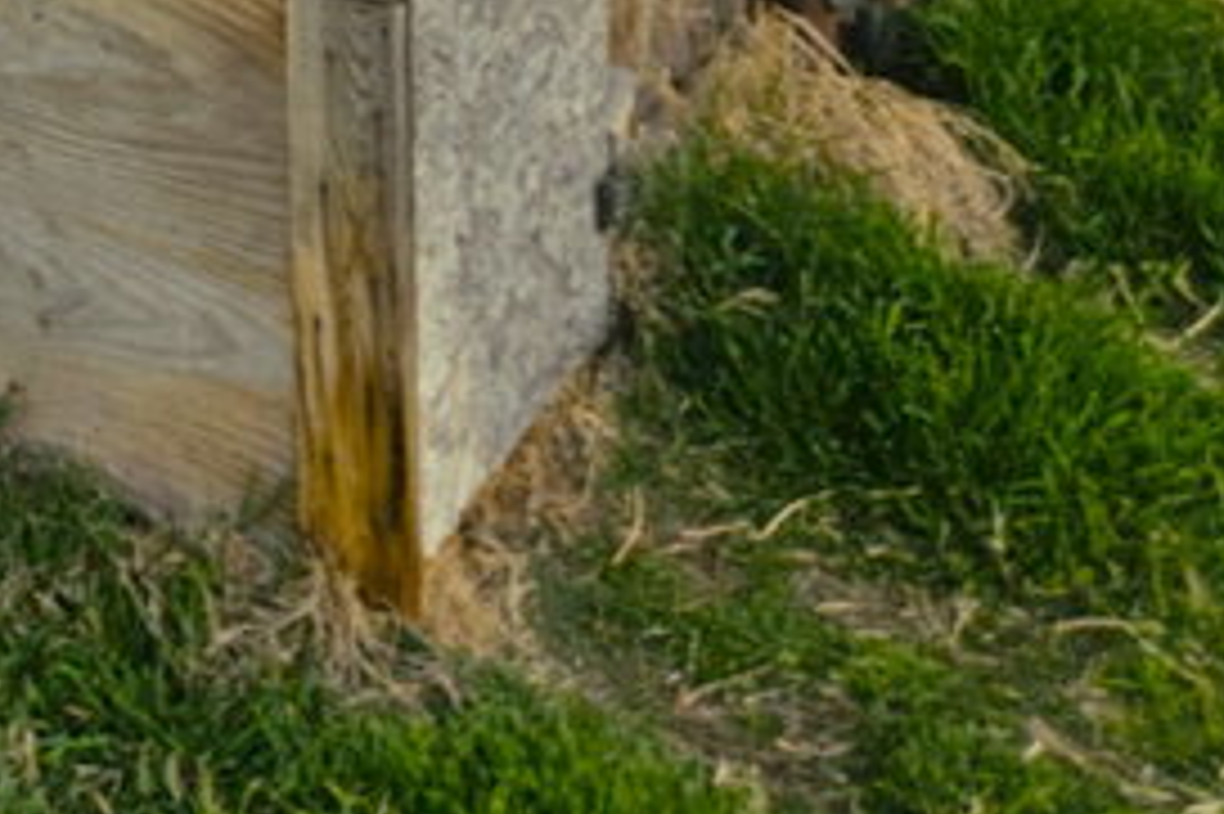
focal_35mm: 90
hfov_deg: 19.0
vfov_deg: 12.9
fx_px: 3058
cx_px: -765
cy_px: -904
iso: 64
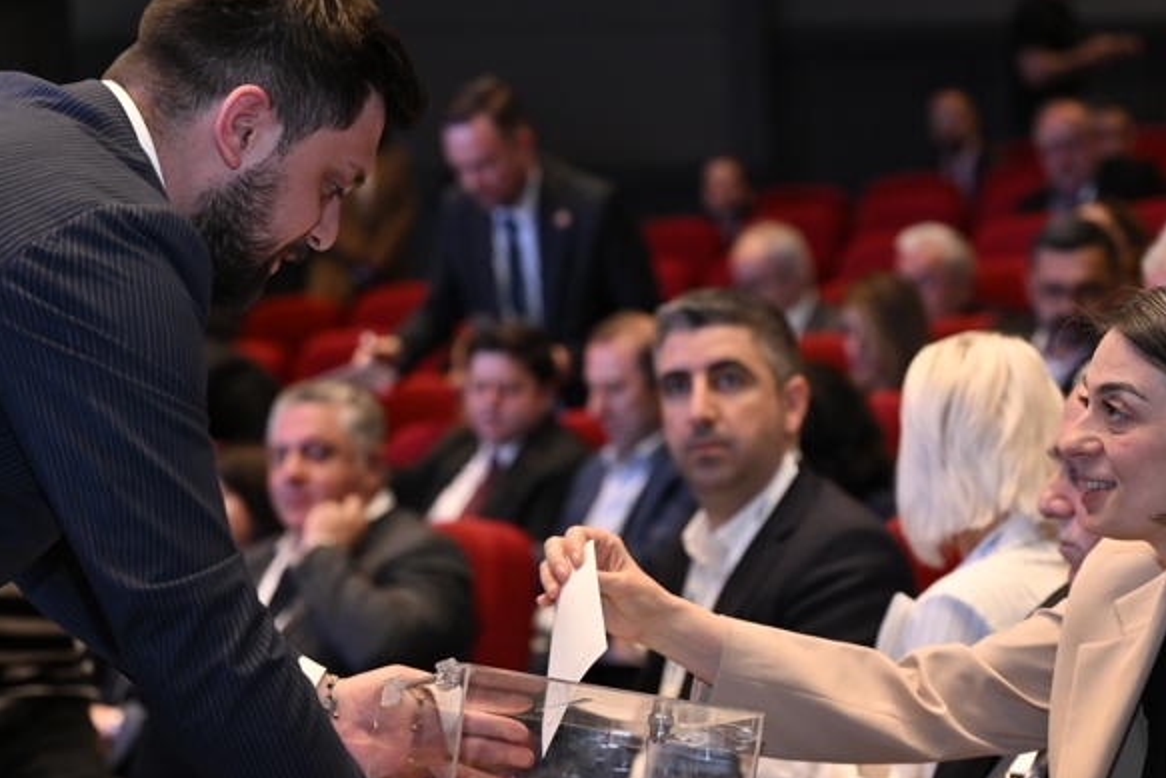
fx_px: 3499
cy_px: 468
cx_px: 724
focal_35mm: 108
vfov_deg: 12.7
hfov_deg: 18.9
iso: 1600
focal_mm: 70
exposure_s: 1/125
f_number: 3.2
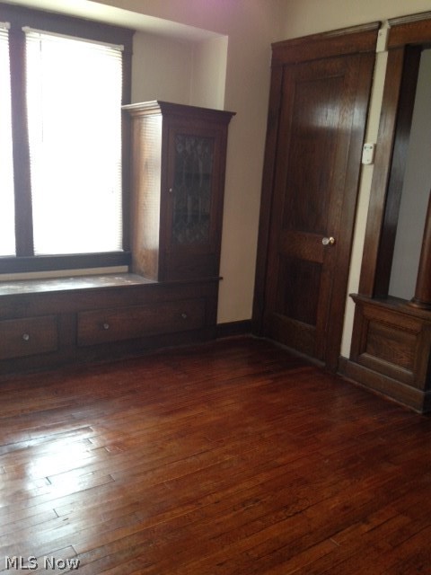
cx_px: 216
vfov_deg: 55.4
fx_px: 548
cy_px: 288
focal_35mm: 33
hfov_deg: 42.9
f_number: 2.4
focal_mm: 4.12
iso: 125
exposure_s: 1/20
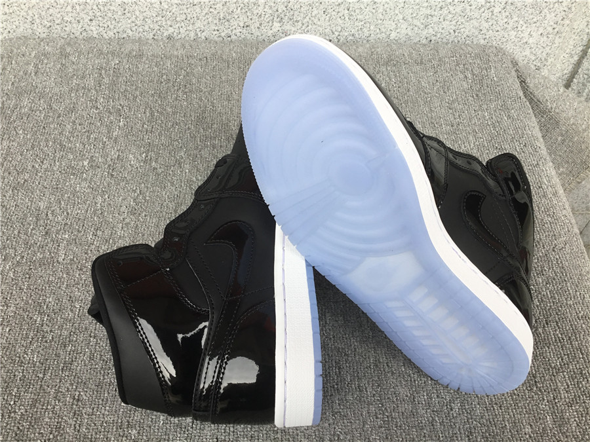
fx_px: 528
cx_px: 295
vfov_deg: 45.4
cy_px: 221
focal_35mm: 31
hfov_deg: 58.4
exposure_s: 1/100
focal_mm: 3.3
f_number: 2.4
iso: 32
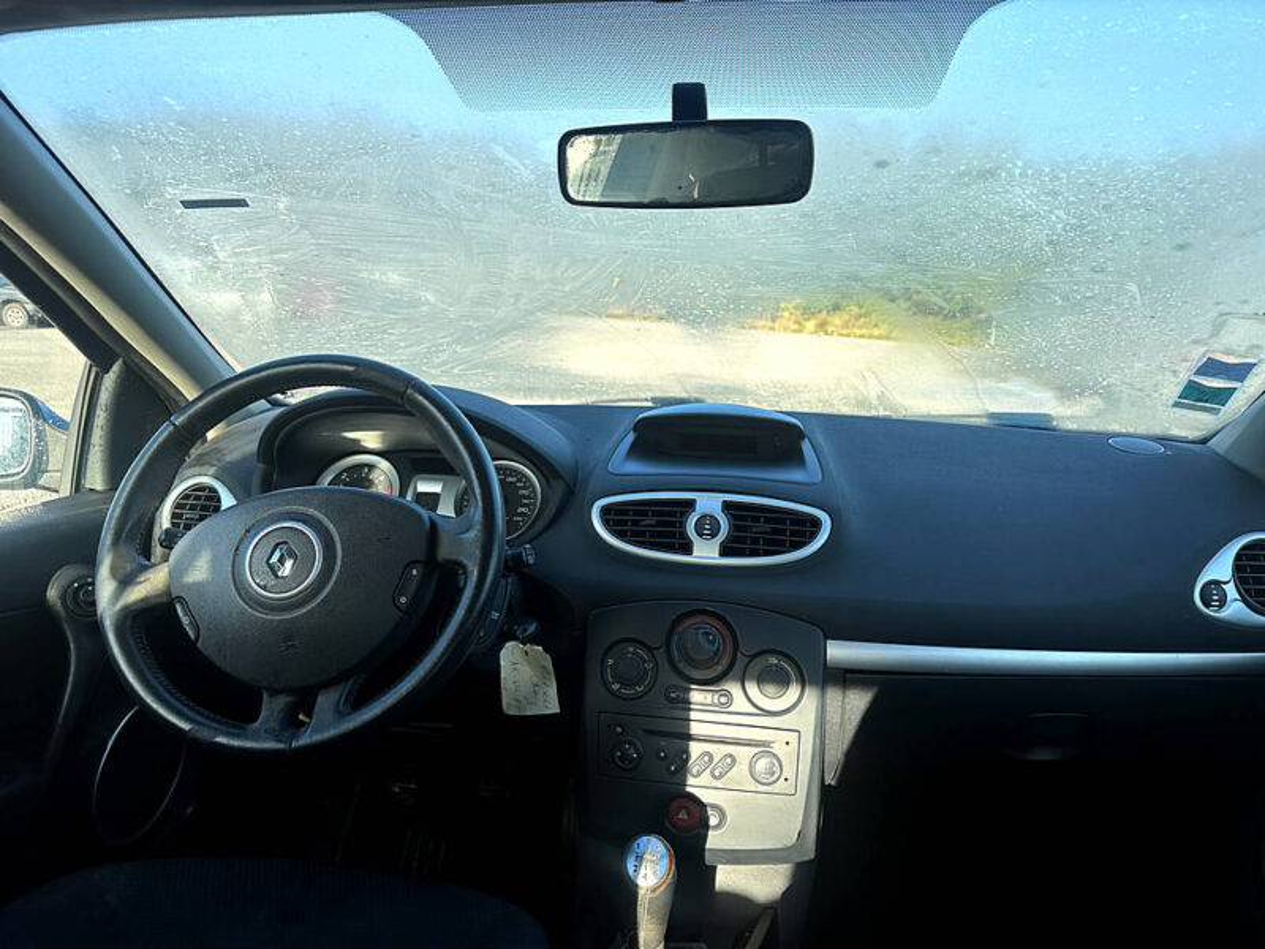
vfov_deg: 56.8
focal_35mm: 24
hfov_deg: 71.6
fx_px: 877
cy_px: 474
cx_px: 632
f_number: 1.78
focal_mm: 6.86
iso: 80
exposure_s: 1/857
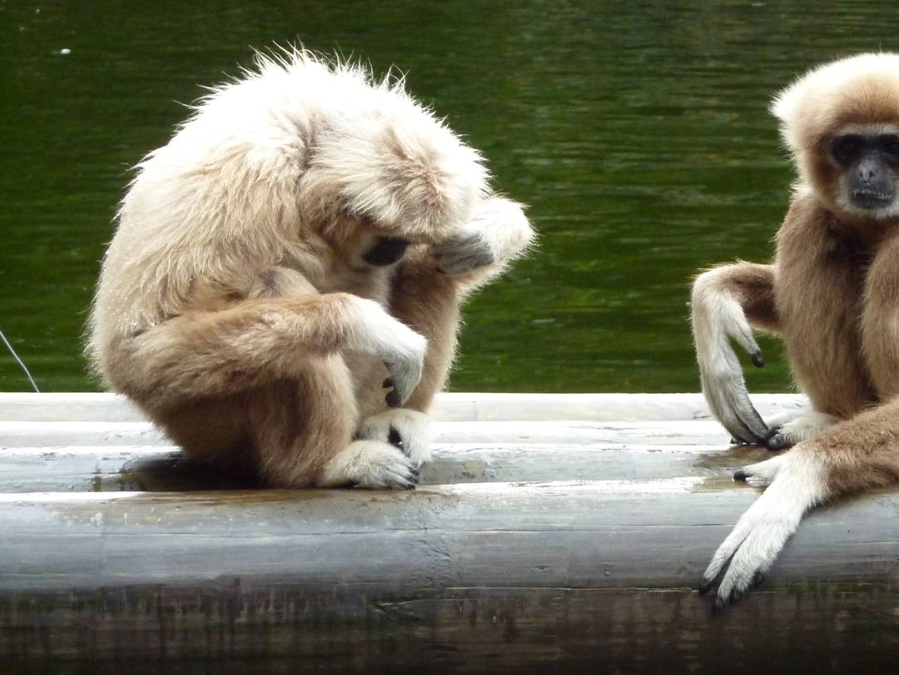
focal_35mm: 353
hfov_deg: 5.6
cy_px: 279
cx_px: 640
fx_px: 9169
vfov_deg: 4.2
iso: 400
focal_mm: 39.7
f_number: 4.7
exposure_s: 1/200
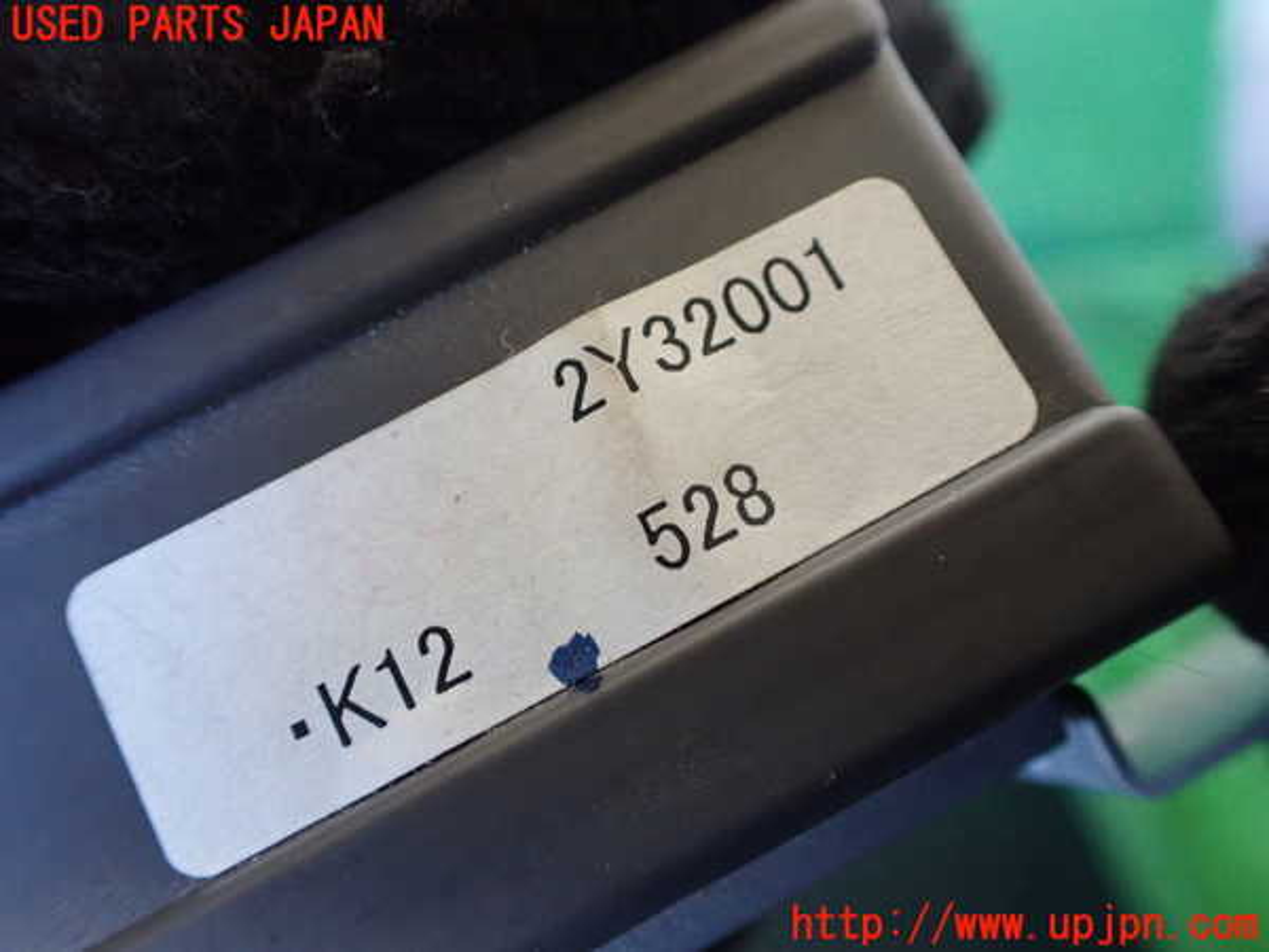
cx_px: 634
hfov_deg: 60.0
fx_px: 1100
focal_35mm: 30
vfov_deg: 46.8
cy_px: 476
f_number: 2.3
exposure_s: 1/125
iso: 800
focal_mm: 5.4
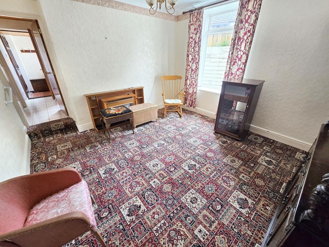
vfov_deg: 89.9
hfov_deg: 106.2
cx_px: 164
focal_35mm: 13
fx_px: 124
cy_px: 124
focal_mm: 2.2
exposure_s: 1/50
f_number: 2.2
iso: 160
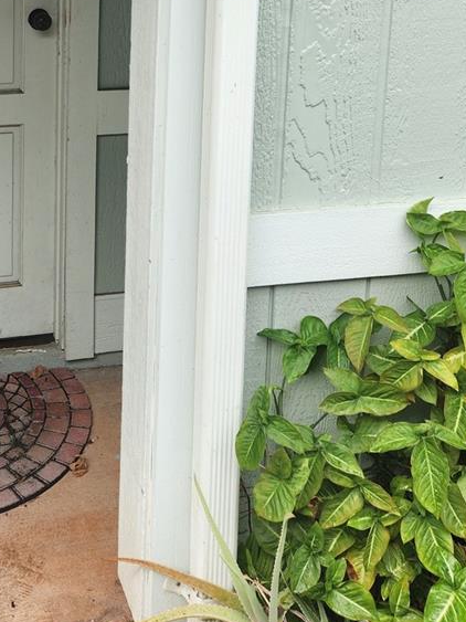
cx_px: 38
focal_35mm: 49
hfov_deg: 28.4
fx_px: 880
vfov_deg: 36.2
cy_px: 45
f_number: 1.8
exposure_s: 1/222
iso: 20
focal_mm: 5.4
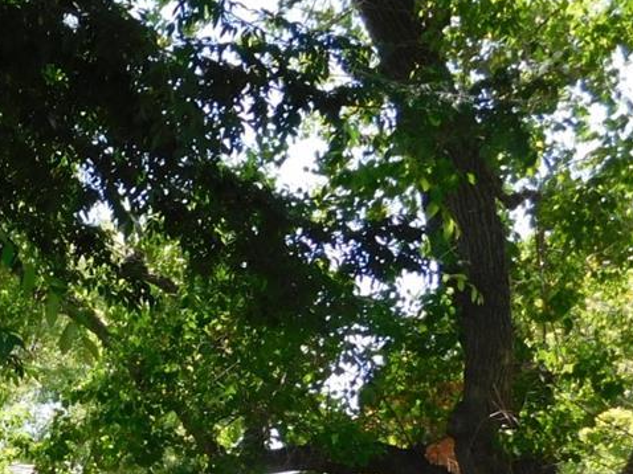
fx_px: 2065
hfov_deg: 15.8
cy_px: 626
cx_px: -350
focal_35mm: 113
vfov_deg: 12.7
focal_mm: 6.3
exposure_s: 1/200
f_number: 3.5
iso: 125
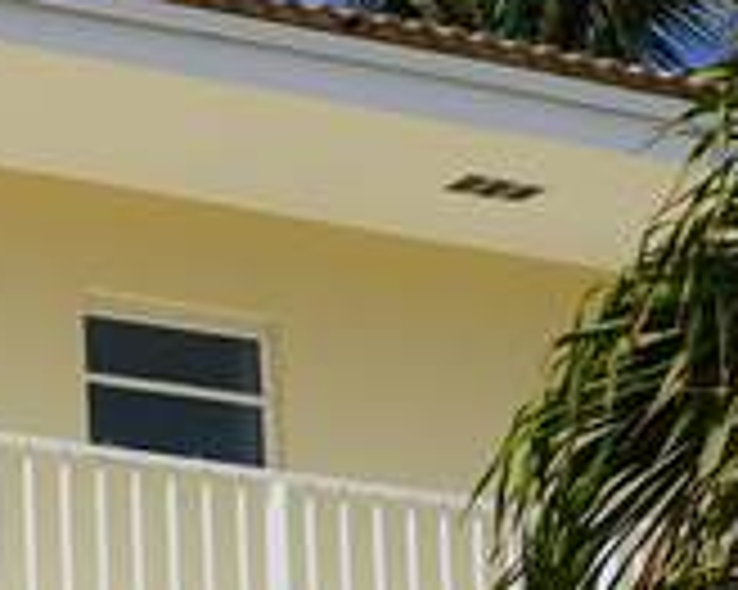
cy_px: 989
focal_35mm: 227
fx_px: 4955
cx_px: -896
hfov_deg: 8.0
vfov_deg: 6.7
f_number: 5
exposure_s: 1/1250
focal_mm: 31
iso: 100
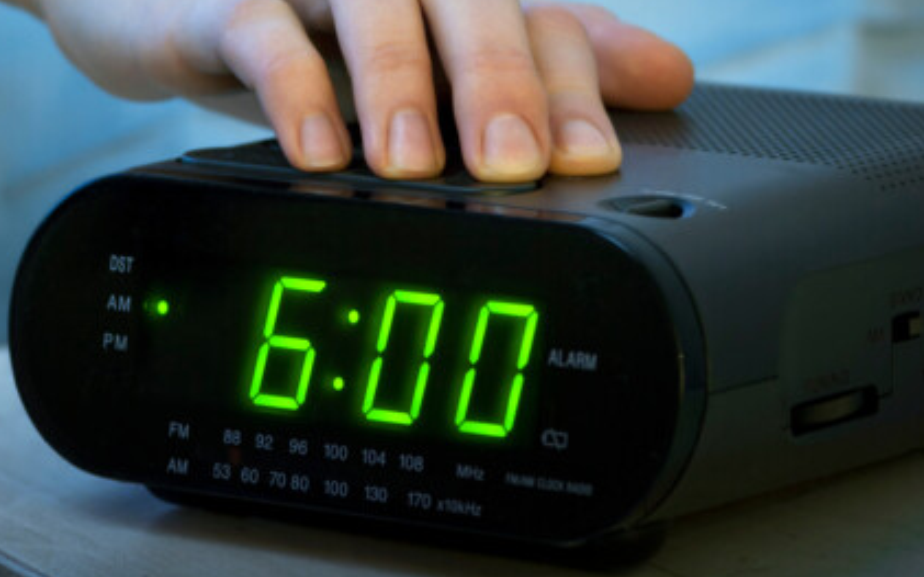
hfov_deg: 6.9
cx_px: 42
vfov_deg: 4.3
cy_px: -134
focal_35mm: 305
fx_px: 7679
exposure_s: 1
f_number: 5.6
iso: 200
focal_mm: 105
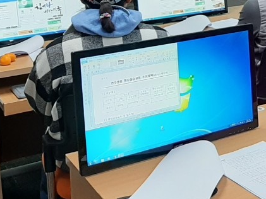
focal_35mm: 79
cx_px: 336
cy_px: -41
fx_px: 607
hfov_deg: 22.4
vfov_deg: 17.8
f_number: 1.7
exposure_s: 1/50
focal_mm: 3.93
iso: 64
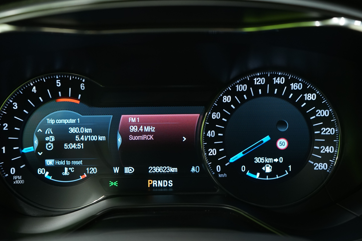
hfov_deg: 46.4
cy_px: 137
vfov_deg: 31.9
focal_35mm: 42
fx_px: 422
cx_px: 169
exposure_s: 1/13
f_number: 5
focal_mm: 36
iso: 1000
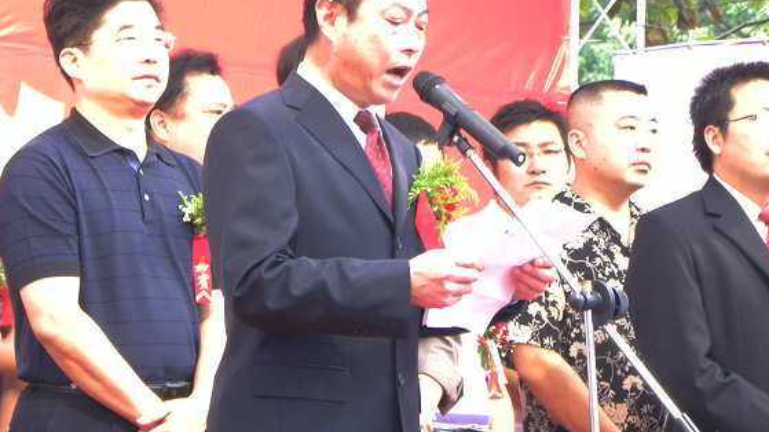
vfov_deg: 4.9
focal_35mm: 248
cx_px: 402
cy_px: 147
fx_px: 5055
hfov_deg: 8.7
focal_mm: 37.7
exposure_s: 1/20.5
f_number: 4.5
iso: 400
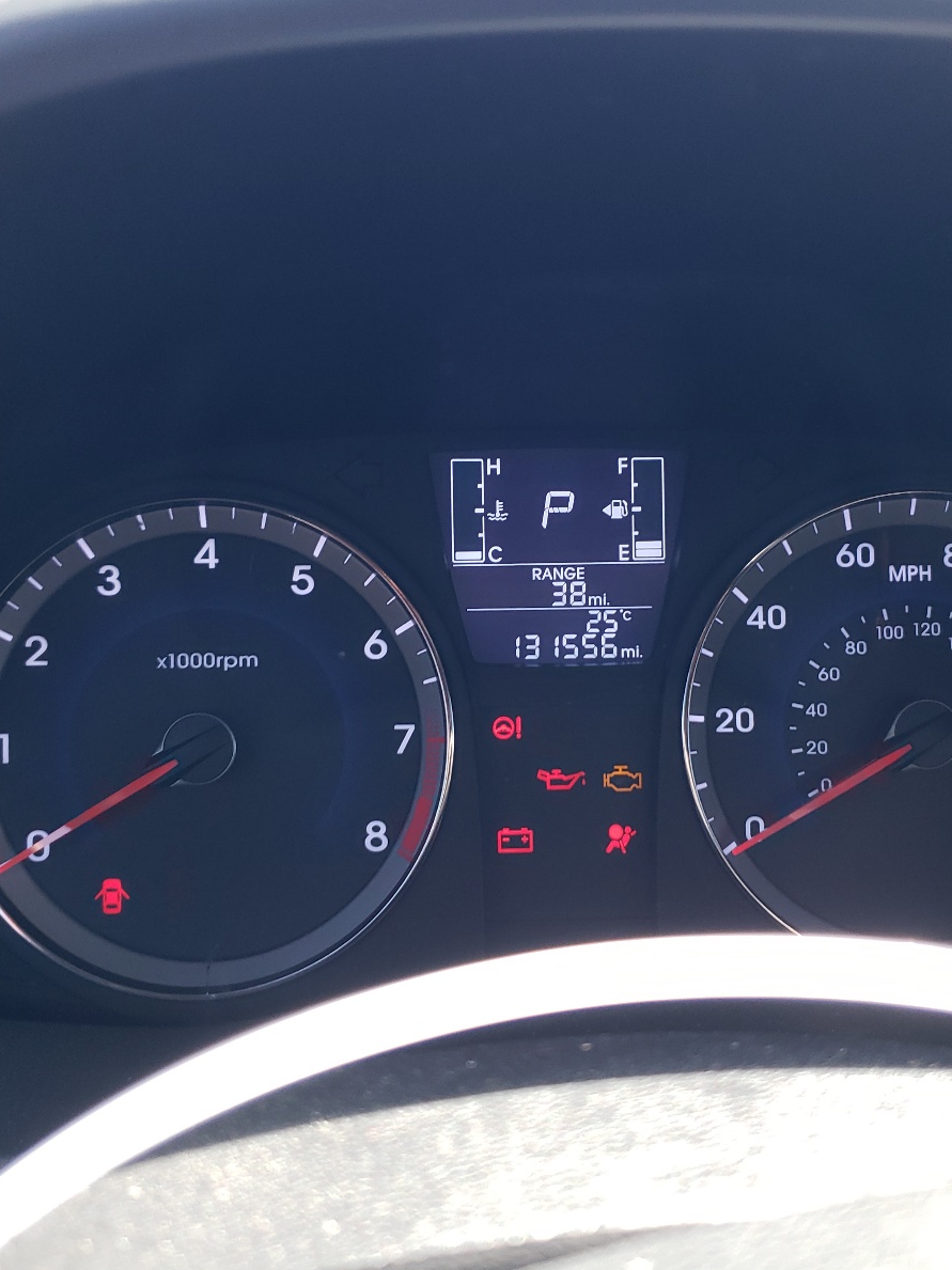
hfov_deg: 40.6
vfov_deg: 52.6
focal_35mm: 35
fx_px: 1284
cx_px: 533
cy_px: 639
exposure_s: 1/120
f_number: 1.5
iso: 69
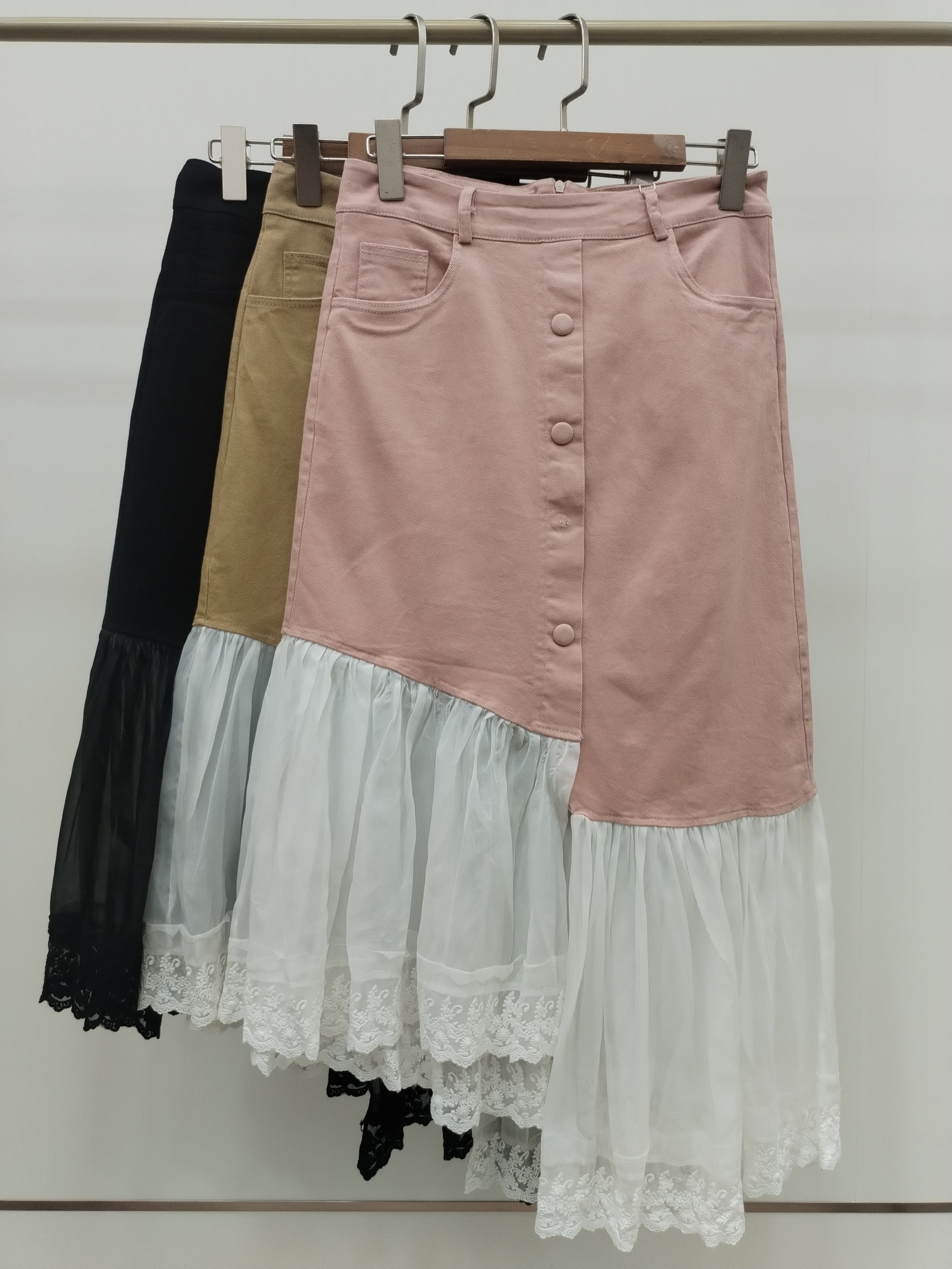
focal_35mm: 29
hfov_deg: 48.2
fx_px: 1063
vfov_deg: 61.7
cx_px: 476
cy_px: 634
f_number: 1.8
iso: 257
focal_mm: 4.75
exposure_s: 1/120
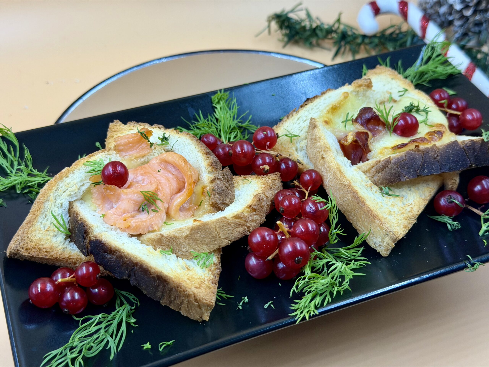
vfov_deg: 30.3
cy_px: 184
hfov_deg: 39.7
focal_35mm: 48
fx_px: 678
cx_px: 244
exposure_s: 1/323
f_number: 1.78
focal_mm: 6.76
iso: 64
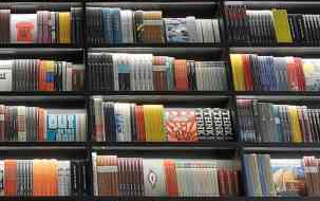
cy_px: -119
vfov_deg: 13.8
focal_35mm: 88
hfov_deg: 22.8
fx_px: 768
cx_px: 15
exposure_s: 1/100
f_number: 1.6
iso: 250
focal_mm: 5.56
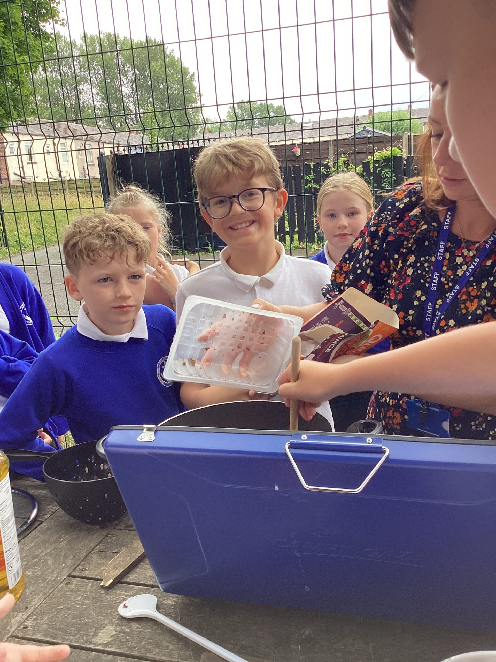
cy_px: 331
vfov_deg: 58.4
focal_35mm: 31
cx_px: 248
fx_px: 592
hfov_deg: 45.4
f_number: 2.4
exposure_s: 1/100
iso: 50
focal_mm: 3.3
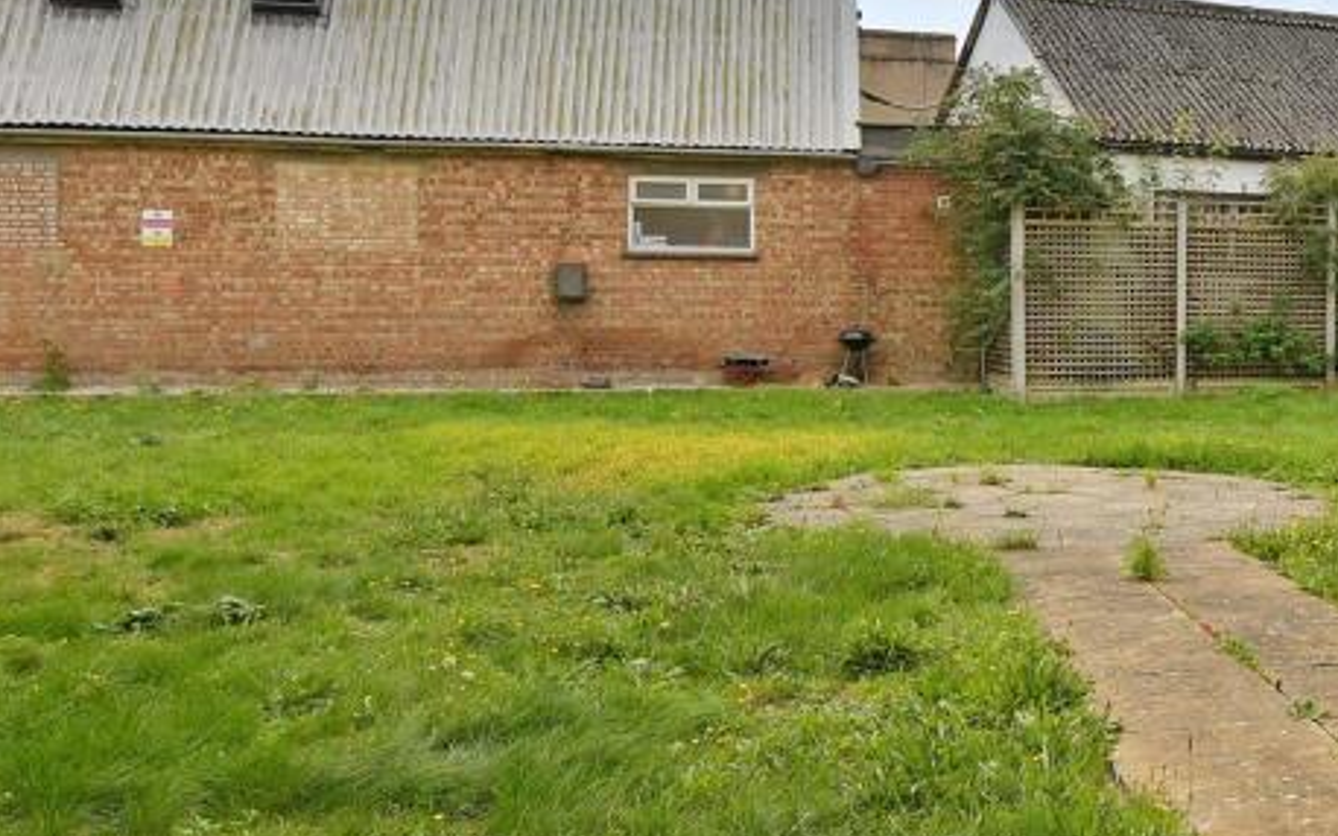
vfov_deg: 31.1
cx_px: 1166
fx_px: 1495
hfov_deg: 44.5
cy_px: 311
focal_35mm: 41
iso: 160
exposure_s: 1/200
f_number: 8
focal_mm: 12
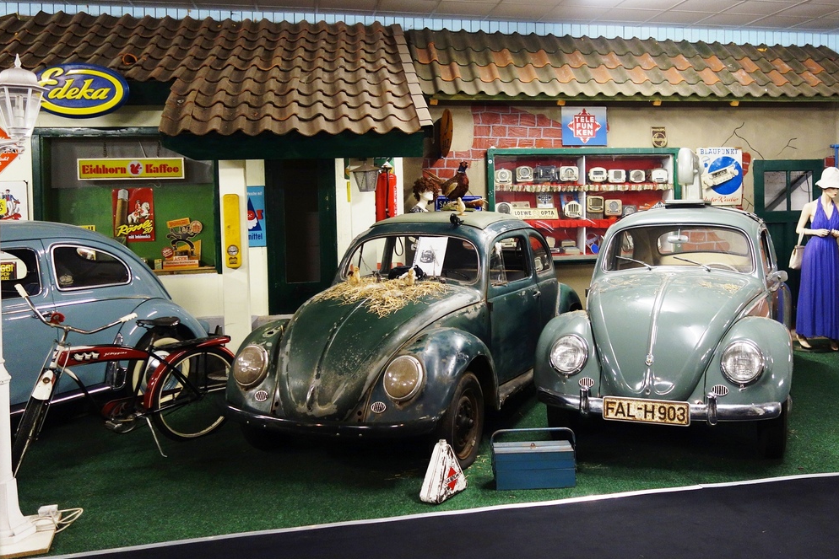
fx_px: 816
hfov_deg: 54.2
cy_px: 224
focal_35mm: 35
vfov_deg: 37.7
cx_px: 489
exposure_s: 1/30
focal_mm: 10.63
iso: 500
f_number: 2
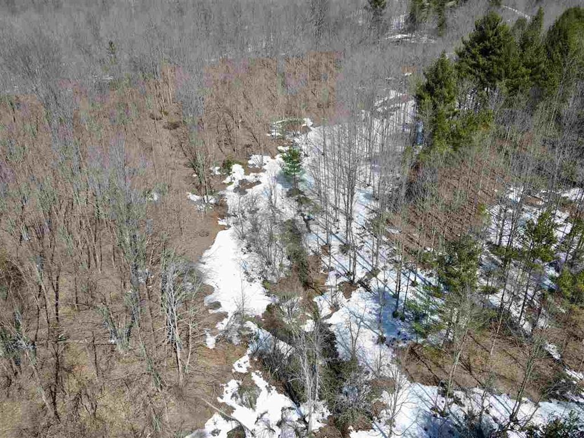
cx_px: 292
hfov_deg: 71.6
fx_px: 405
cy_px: 219
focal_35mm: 24
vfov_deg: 56.8
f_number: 2.8
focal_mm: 4.5
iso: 100
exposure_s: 1/640
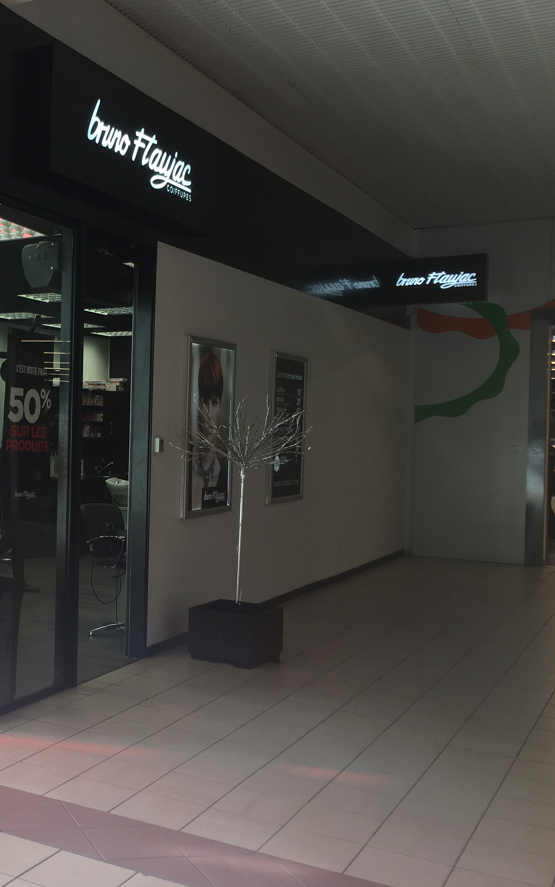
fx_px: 1017
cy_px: 441
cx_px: -2
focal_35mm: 42
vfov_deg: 47.2
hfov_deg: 28.6
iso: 25
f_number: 2.2
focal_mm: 4.15
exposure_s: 1/104
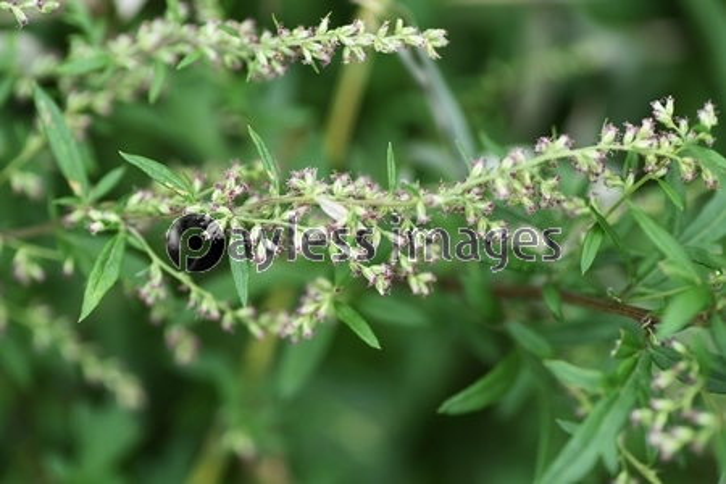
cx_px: 363
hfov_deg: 22.6
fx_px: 1815
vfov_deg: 15.2
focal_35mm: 90
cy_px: 242
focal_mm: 90
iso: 200
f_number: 5
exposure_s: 1/320
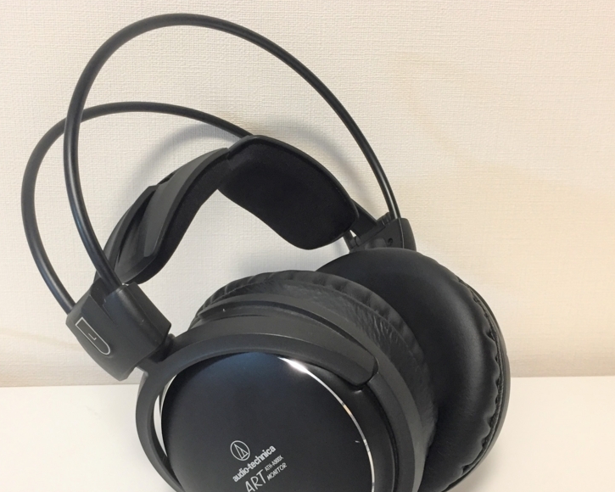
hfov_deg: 45.7
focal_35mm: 40
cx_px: 279
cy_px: 293
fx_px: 728
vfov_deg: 37.2
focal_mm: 4.15
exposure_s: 1/33
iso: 125
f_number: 2.2
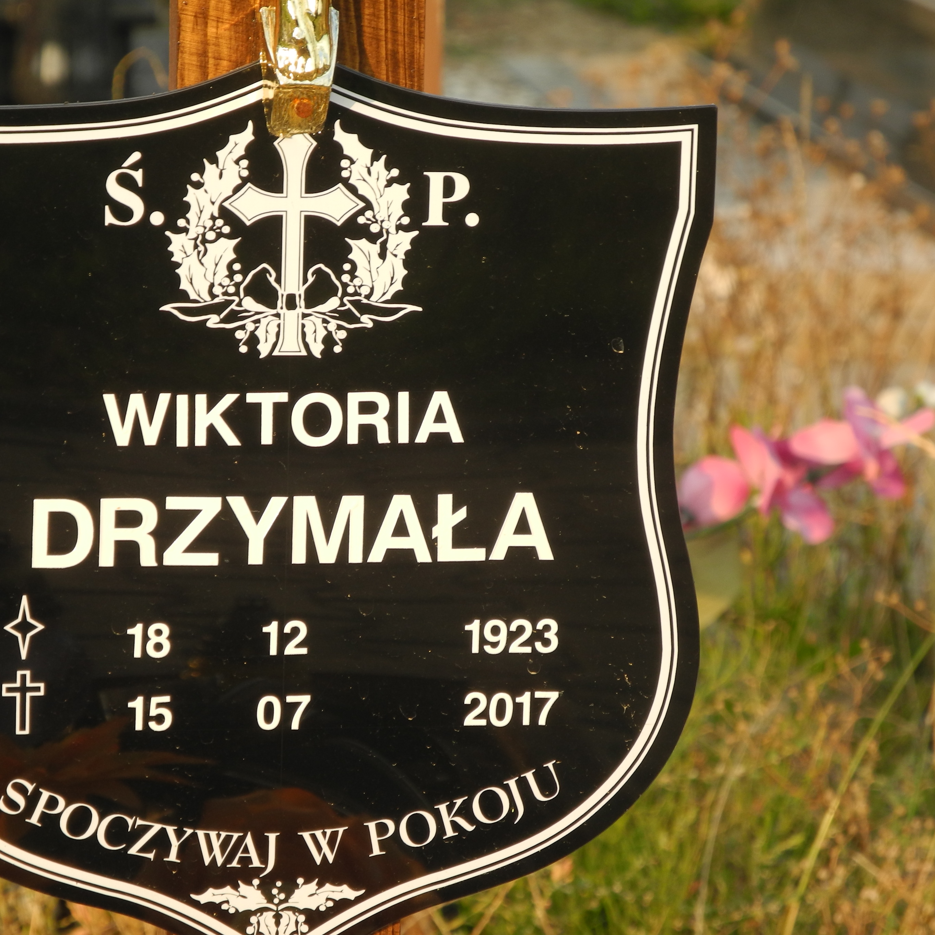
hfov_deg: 9.7
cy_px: 468
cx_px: 356
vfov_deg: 9.7
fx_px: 5531
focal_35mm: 181
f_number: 5
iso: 100
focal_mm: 32.6
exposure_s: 1/100
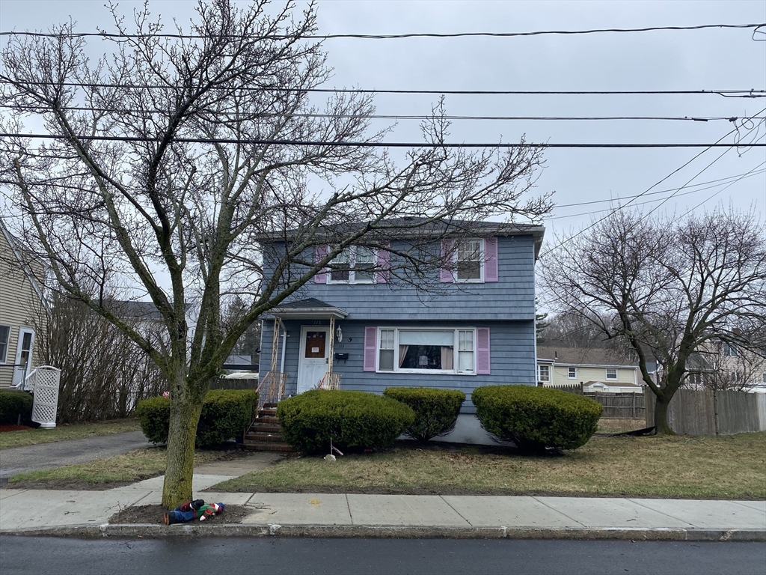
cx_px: 383
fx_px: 575
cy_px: 288
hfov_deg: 67.3
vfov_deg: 53.1
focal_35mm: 26
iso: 32
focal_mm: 4.25
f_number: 1.8
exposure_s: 1/919
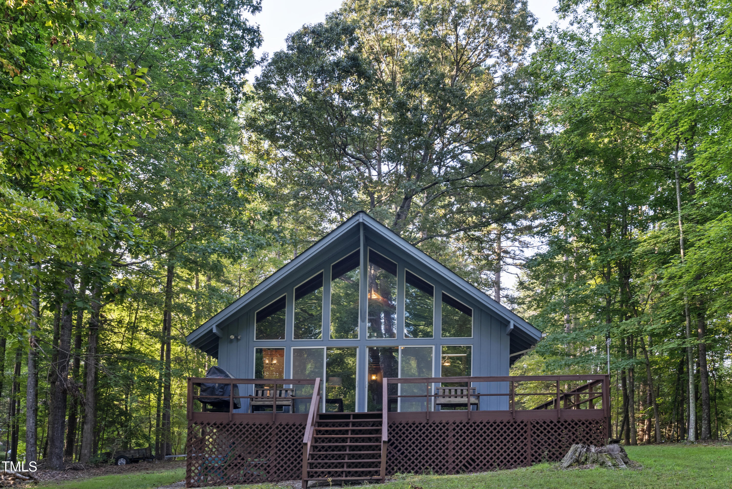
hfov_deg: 54.4
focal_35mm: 35
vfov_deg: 37.9
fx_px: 712
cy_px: 244
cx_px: 366
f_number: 9
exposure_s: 1/15
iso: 250
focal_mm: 35
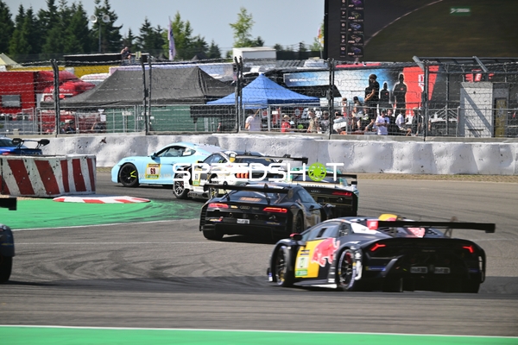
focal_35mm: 300
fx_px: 4316
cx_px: 259
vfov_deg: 4.6
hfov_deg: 6.9
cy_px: 172
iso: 640
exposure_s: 1/3200
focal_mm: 300
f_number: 2.8
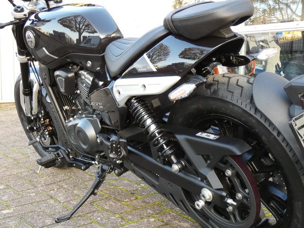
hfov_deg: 41.2
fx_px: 404
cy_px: 114
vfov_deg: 31.5
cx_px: 152
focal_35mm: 46
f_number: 3.8
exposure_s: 1/80
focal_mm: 8.2
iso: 500
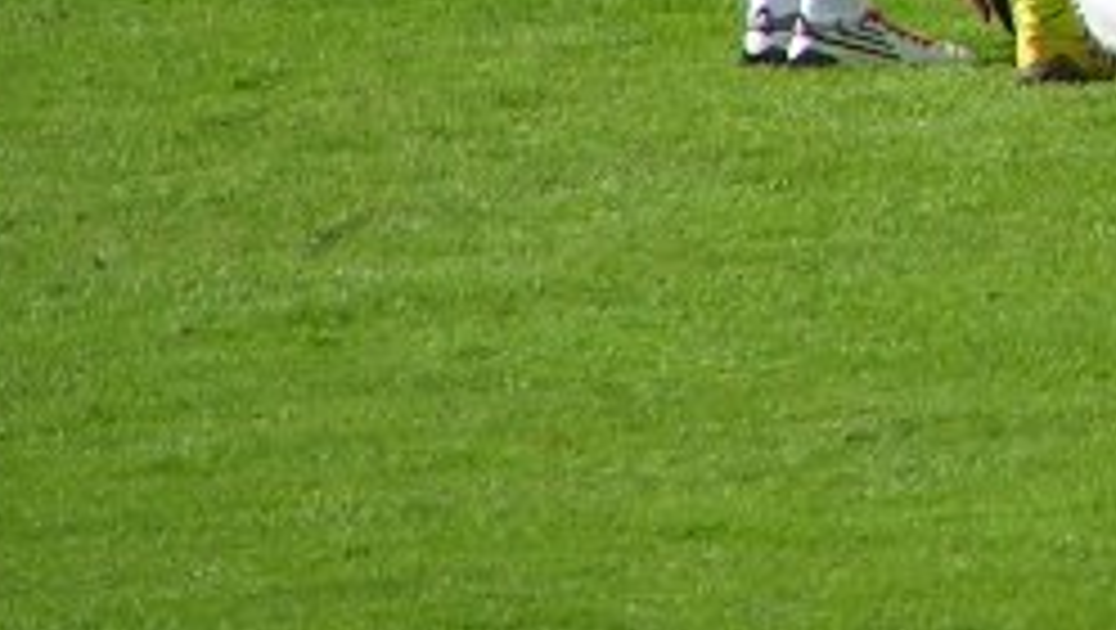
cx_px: 1732
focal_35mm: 1335
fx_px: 39539
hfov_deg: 1.6
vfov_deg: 0.9
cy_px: -608
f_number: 3.5
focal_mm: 58
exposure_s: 1/640
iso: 50
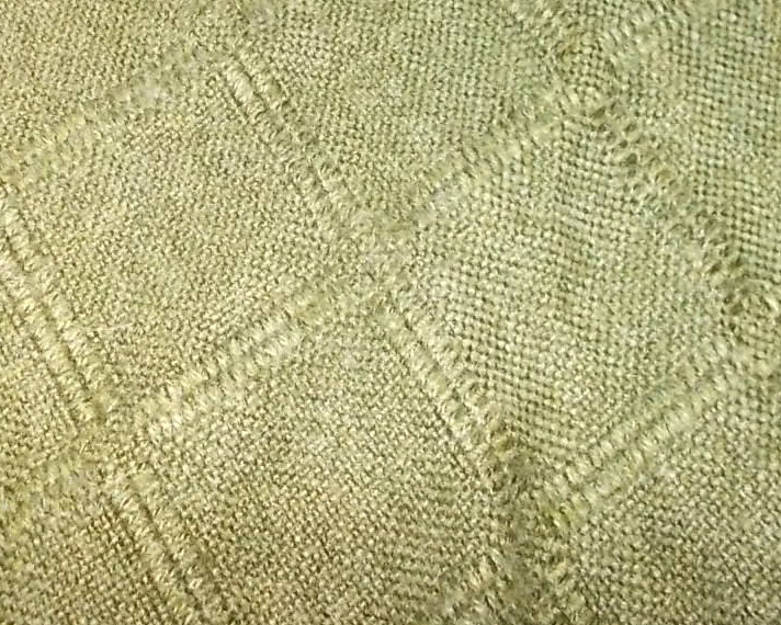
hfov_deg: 32.3
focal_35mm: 57
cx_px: 182
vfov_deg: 25.8
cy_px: 54
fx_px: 1318
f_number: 3.2
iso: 200
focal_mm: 4.6
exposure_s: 1/25
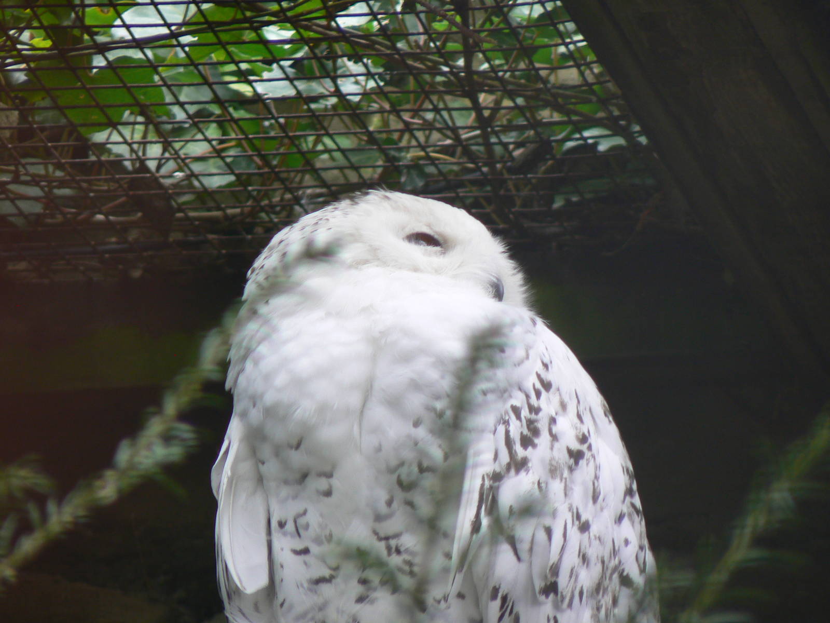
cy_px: 312
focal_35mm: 432
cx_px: 415
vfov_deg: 3.4
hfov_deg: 4.6
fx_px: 10358
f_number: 3.6
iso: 80
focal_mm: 72
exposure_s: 1/60
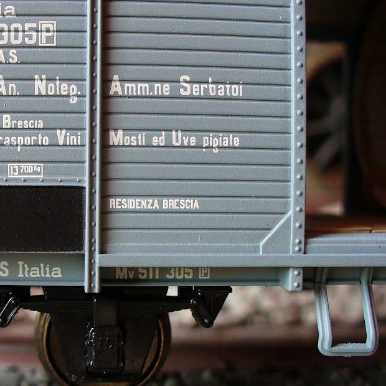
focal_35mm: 54
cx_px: 102
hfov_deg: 31.1
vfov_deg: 31.6
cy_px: 199
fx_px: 681
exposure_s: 1/80
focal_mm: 6.1
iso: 100
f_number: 2.8
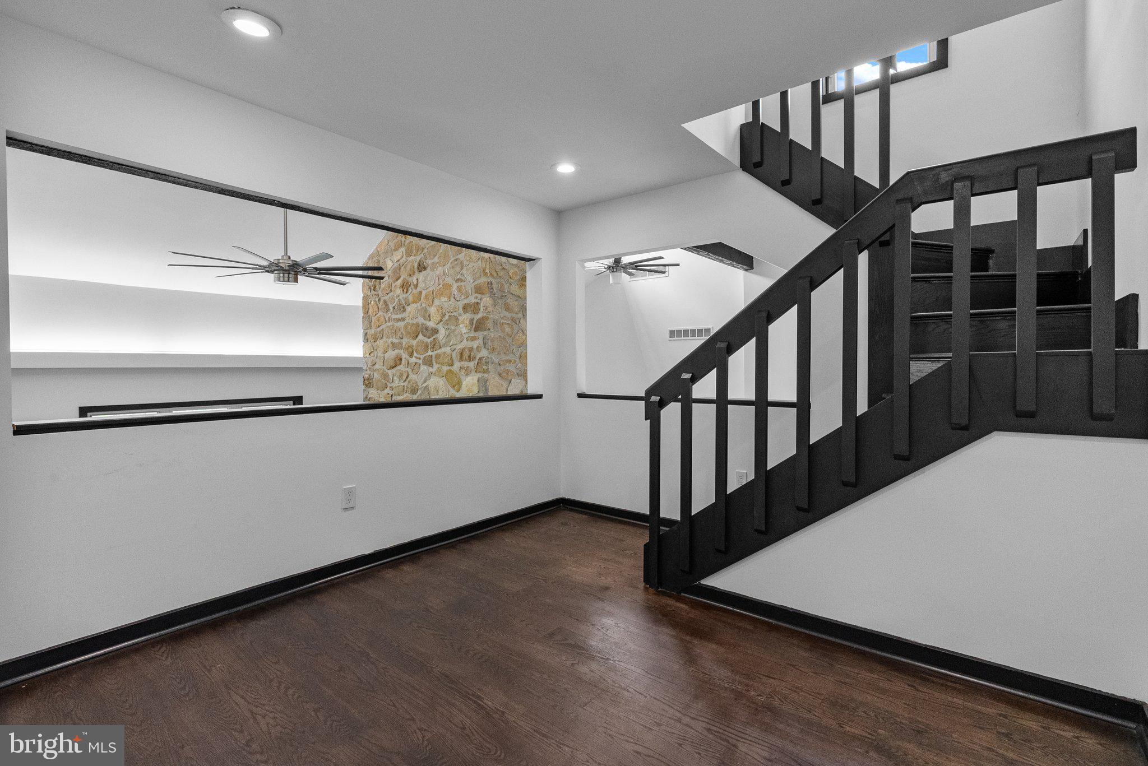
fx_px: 510
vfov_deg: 73.8
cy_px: 383
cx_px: 574
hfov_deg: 96.7
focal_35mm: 16
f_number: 11
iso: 2000
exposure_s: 1/20
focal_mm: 16
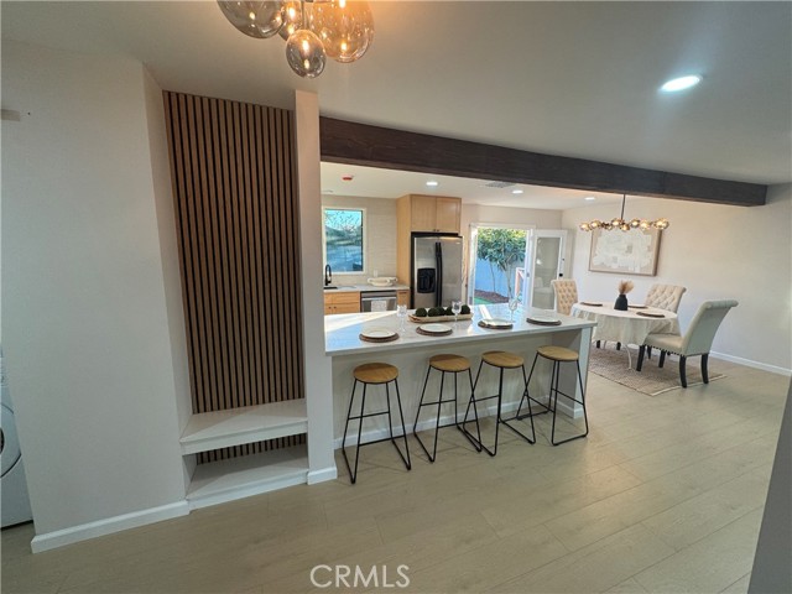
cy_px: 297
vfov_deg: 85.7
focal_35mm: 14
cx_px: 396
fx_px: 320
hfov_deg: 102.1
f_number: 2.2
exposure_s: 1/120
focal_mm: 2.22
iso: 125
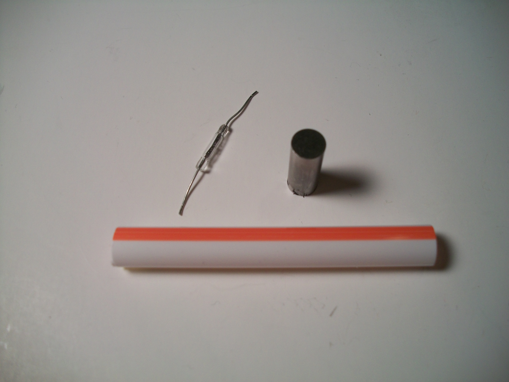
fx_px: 471
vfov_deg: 44.2
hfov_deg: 56.8
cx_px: 254
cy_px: 191
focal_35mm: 32
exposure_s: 1/80
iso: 80
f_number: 2.9
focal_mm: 5.7
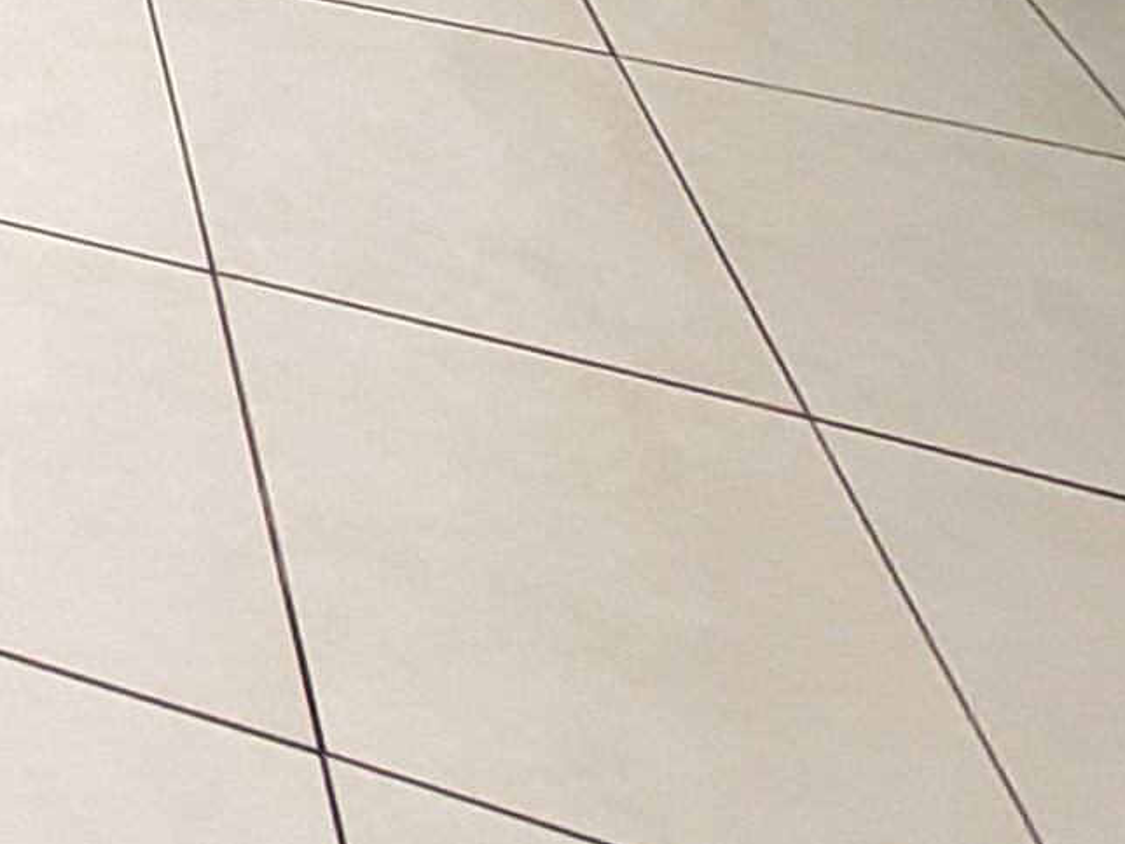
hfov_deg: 21.5
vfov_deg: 20.4
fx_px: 1690
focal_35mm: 52
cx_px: -950
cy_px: -657
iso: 320
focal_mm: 1.13
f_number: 2.2
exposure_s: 1/33
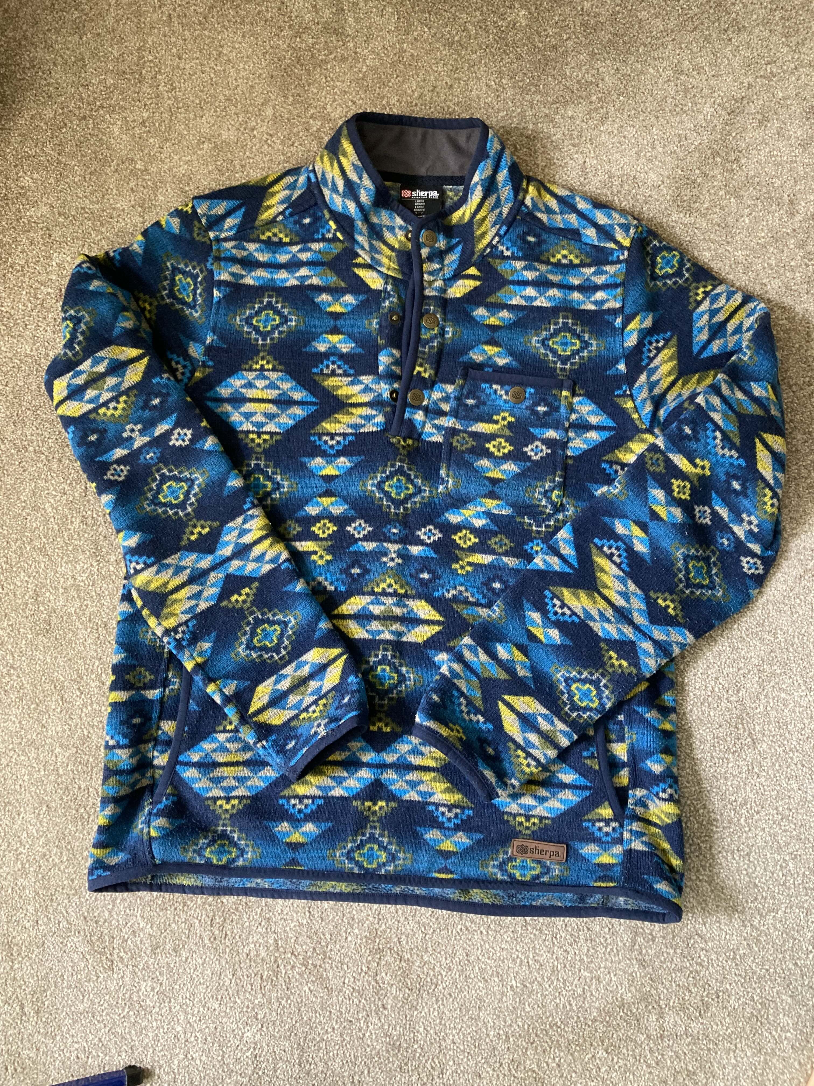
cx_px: 407
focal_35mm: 28
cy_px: 543
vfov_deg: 63.4
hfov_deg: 49.7
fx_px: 878
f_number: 1.8
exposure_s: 1/56
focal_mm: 3.99
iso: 320
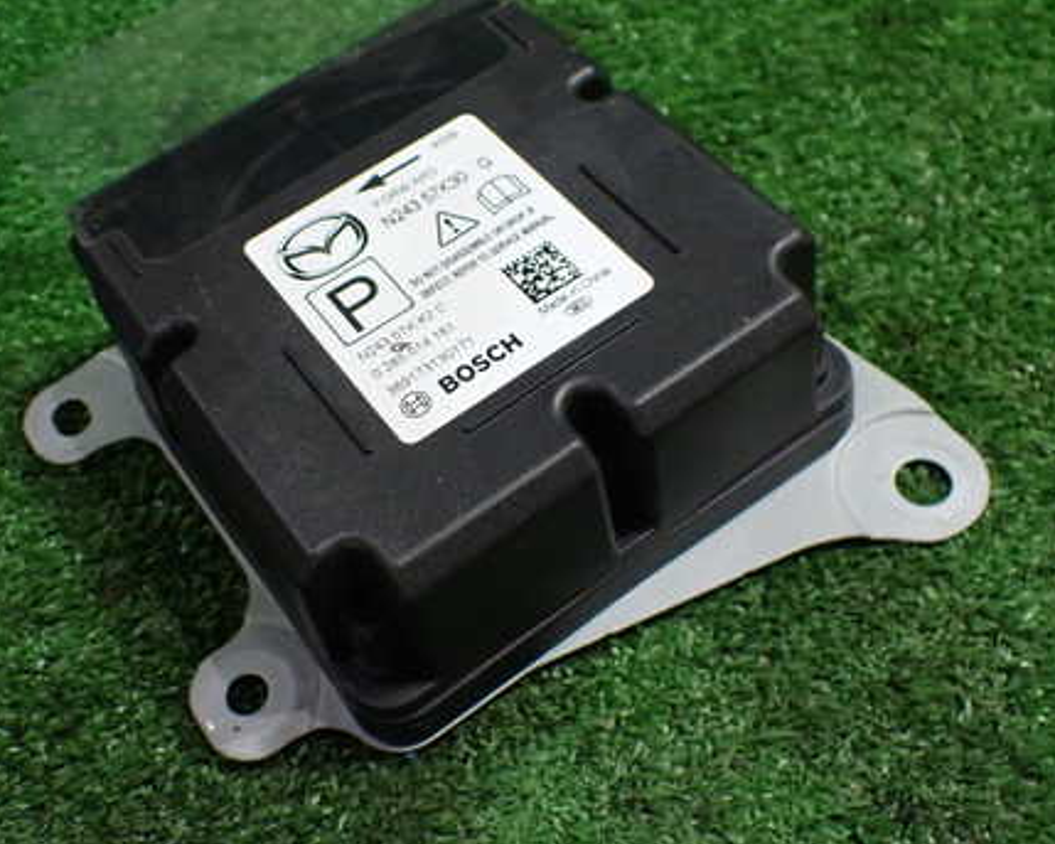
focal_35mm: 41
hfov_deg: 44.7
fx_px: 1280
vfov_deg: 36.5
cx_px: 448
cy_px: 394
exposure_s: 1/125
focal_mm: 5.4
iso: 800
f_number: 2.3
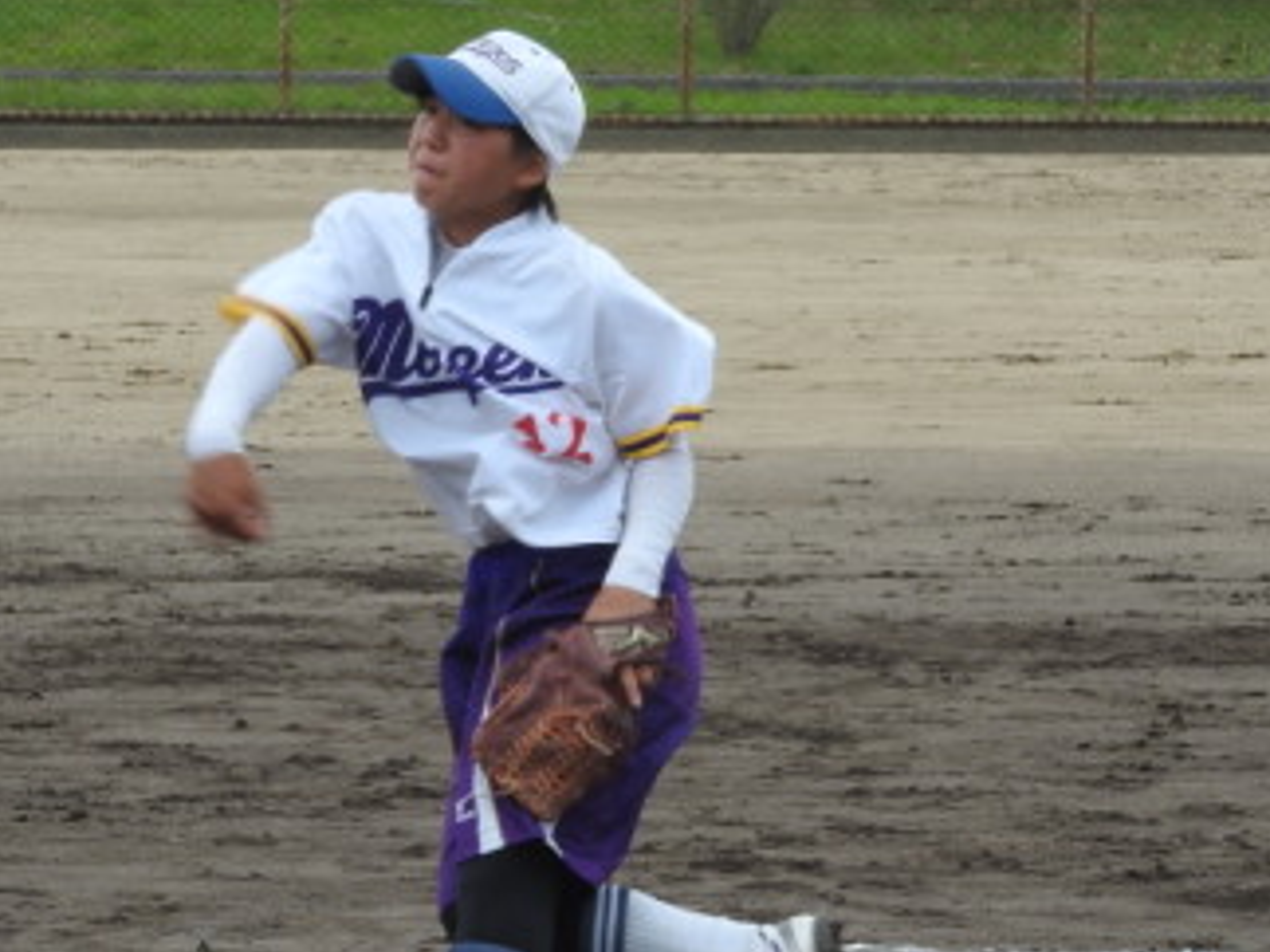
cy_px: 582
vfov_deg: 3.6
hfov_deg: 4.8
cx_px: 578
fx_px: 15000
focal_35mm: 409
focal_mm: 39.4
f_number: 5.3
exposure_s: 1/250
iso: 100
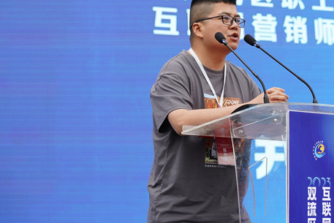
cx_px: 227
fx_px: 1141
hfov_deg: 16.6
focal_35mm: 123
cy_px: 59
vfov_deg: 11.1
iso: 400
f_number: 4.5
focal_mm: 75
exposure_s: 1/400
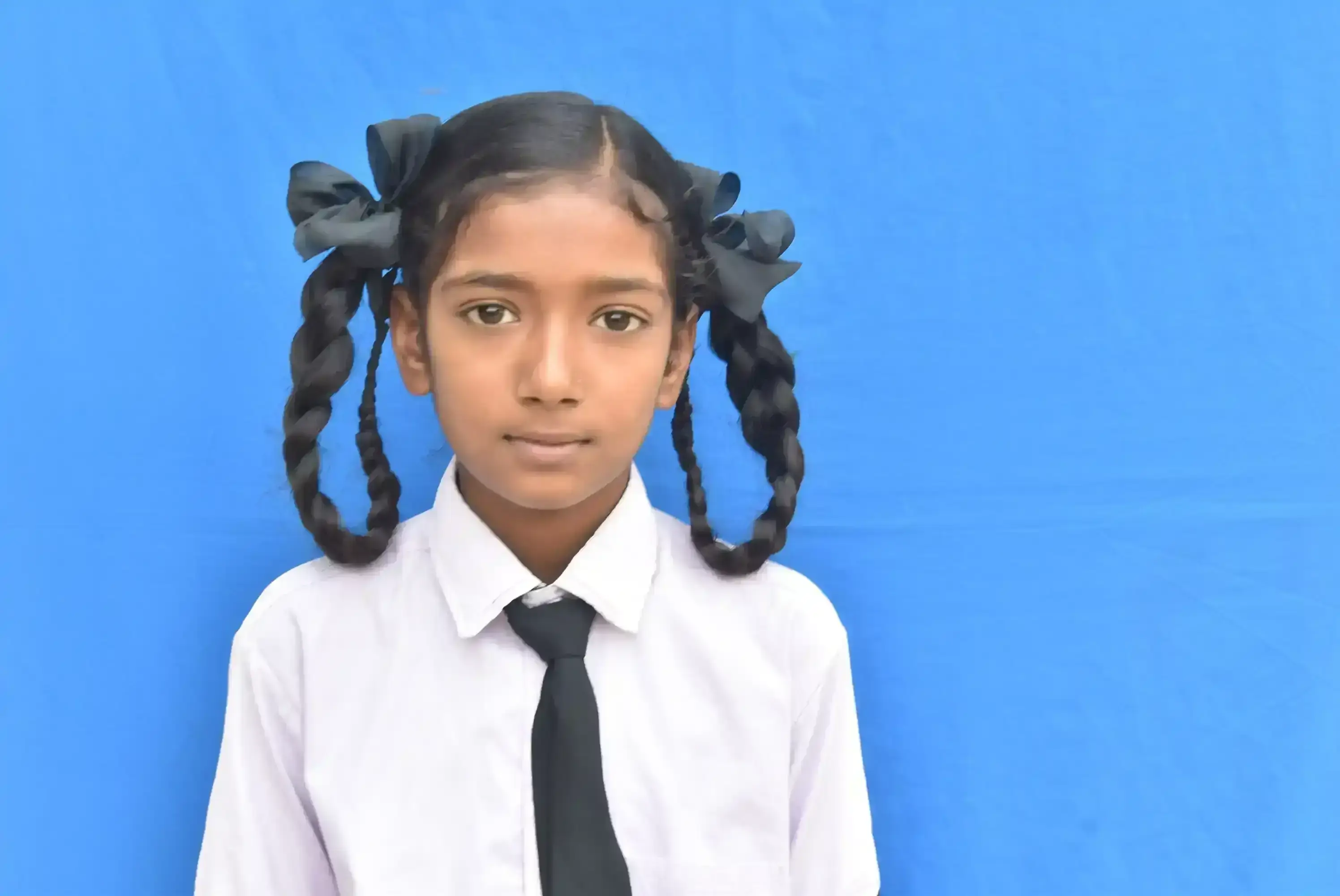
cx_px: 670
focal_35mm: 82
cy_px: 448
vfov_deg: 16.6
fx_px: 3073
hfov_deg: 24.6
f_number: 8
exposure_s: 1/50
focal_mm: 55
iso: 500
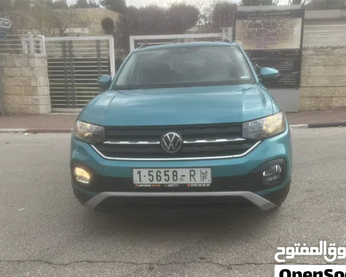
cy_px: 145
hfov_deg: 57.2
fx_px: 317
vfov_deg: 47.1
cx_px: 175
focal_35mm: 31
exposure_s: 1/1048
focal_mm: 5.7
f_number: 1.5
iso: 50
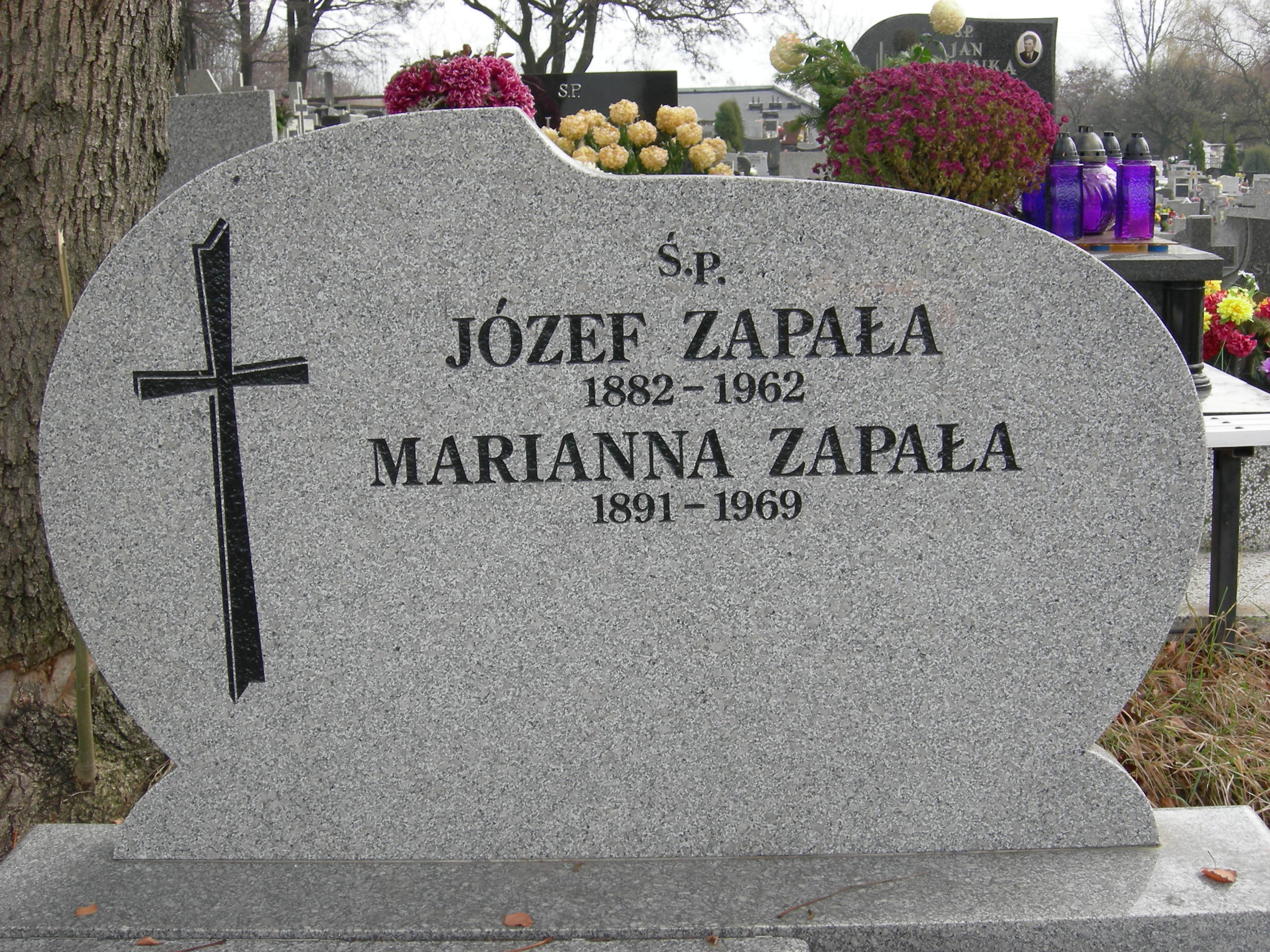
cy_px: 476
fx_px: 1614
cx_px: 635
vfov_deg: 32.9
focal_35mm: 44
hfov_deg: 42.9
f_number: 4.1
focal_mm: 9.1
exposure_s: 1/96.7
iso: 64
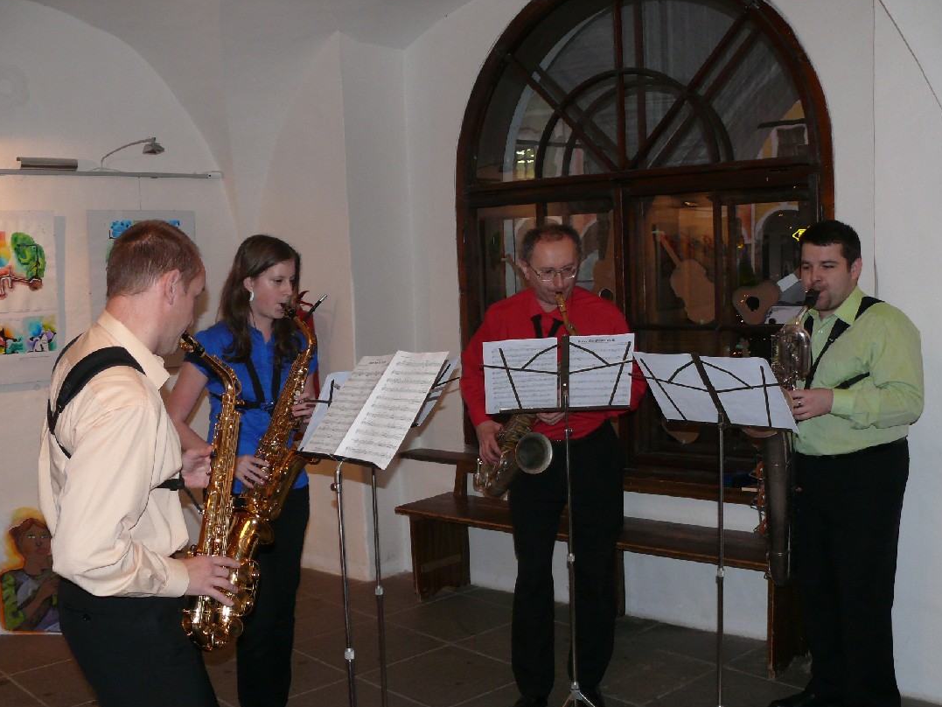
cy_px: 386
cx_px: 478
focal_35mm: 39
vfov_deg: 36.8
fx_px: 1061
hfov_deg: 47.9
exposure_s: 1/30
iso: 200
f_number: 2.8
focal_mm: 7.4
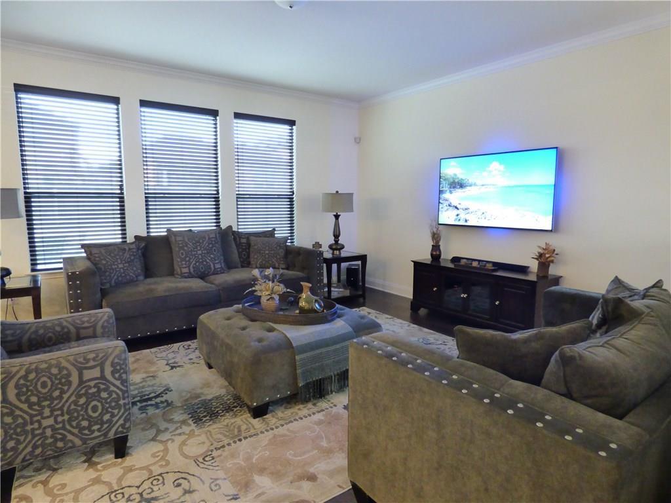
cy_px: 252
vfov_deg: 66.0
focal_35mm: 20
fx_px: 388
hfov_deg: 81.7
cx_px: 336
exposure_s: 1/25
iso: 1600
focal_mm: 3.58
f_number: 2.8
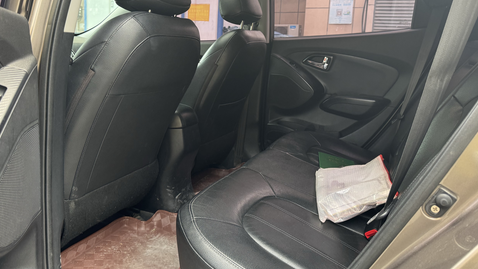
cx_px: 214
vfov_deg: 38.5
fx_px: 380
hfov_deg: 64.1
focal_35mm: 30
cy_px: 90
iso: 200
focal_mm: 6.76
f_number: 1.78
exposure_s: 1/66
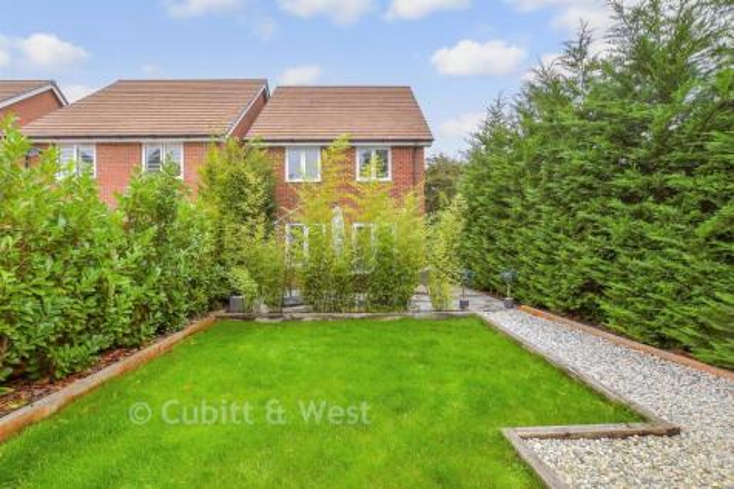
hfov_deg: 96.8
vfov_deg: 73.7
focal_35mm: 16
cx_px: 367
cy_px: 244
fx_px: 326
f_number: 9
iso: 500
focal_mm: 11
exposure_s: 1/200
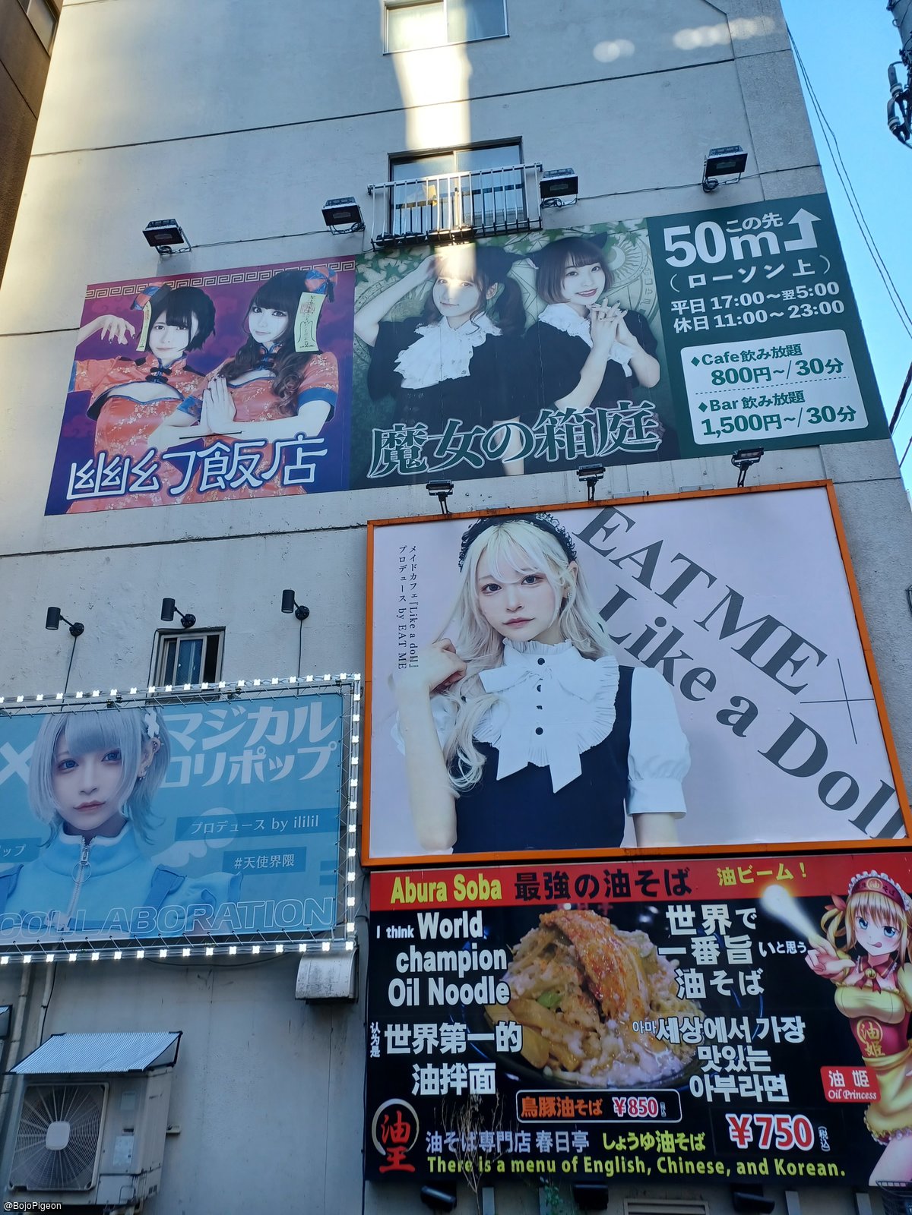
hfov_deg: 54.9
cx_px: 456
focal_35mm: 25
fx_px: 878
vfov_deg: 69.4
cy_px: 608
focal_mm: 4.6
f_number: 1.8
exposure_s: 1/50
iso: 32
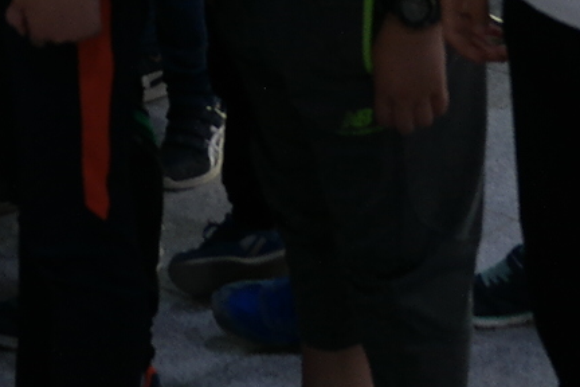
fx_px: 2320
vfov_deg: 9.0
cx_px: -9
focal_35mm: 144
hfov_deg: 14.0
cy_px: -379
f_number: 3.5
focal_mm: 24
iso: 400
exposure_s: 1/50
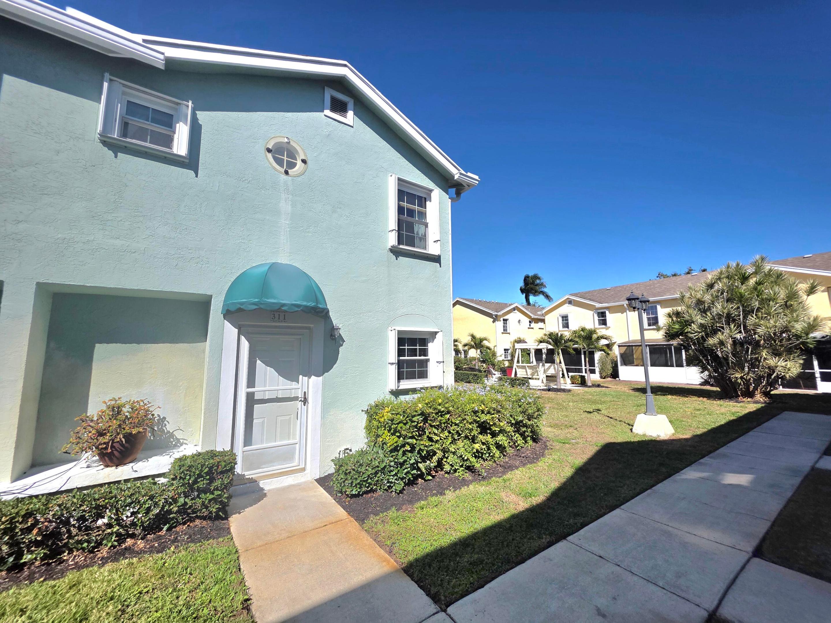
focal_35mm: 13
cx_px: 416
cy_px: 312
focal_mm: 2.2
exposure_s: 1/5000
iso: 40
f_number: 1.9
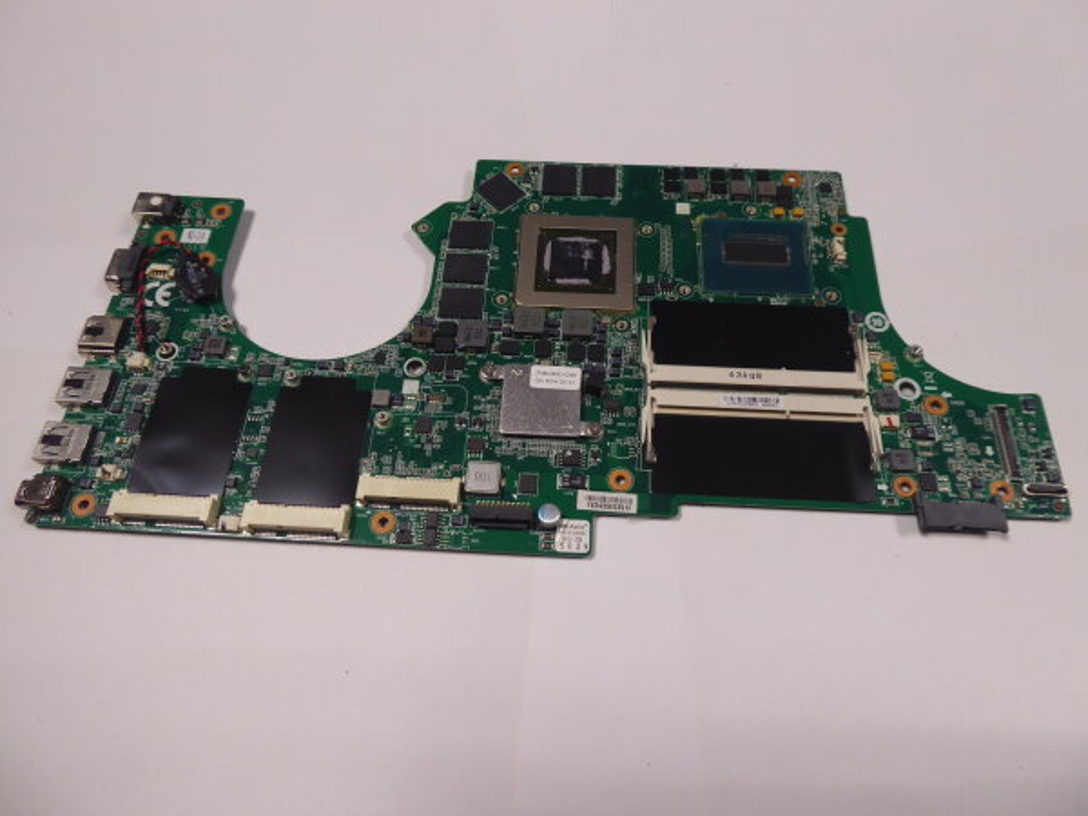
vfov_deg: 54.9
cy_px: 408
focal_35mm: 25
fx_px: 786
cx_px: 544
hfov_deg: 69.4
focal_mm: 4.3
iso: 250
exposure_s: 1/60
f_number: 3.3
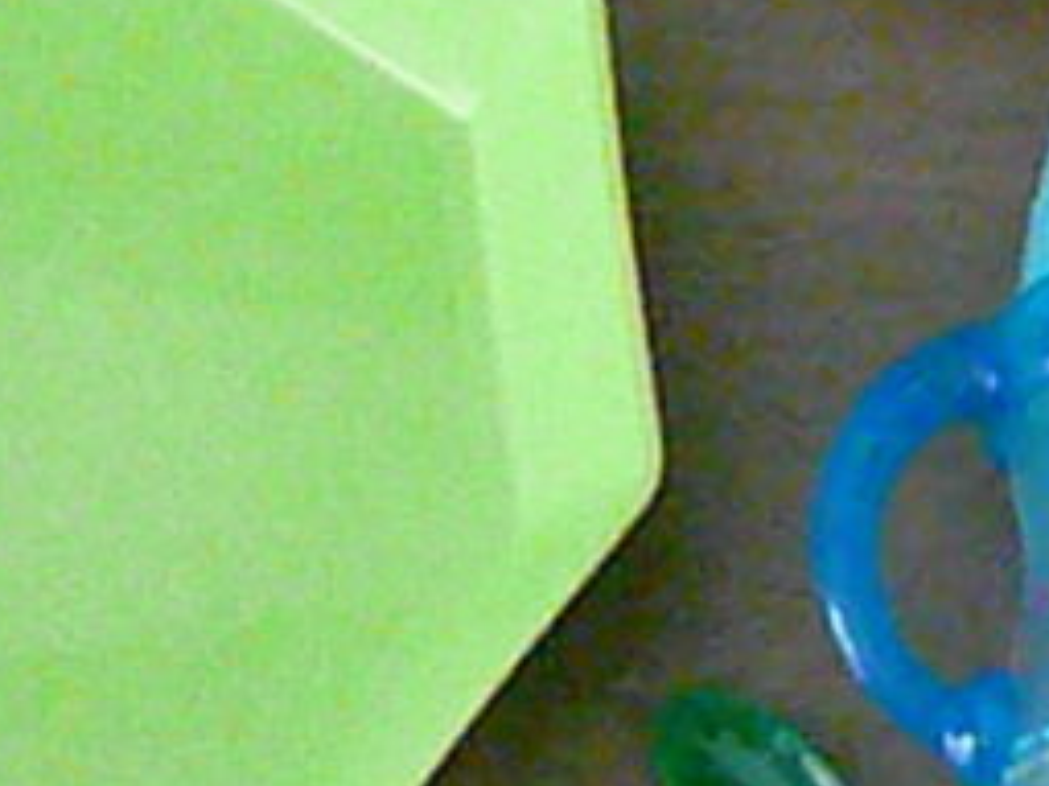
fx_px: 3332
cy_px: 267
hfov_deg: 17.2
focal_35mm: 110
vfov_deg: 13.4
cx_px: 1209
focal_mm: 4.6
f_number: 2.8
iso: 3200
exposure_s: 1/320
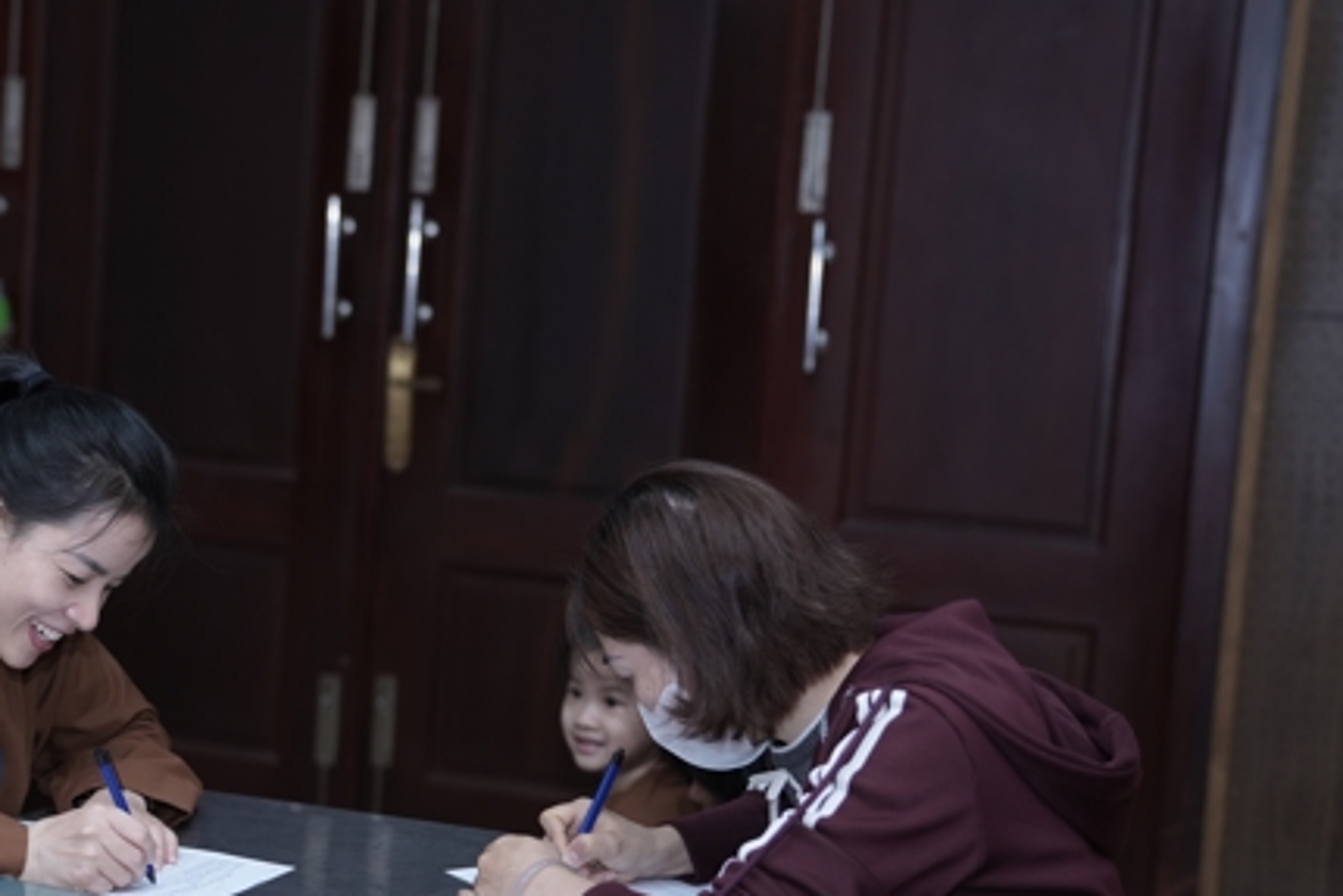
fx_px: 2649
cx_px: 412
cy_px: 523
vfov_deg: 19.2
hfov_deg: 28.2
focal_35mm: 71
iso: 500
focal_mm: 47
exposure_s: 1/125
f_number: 2.5
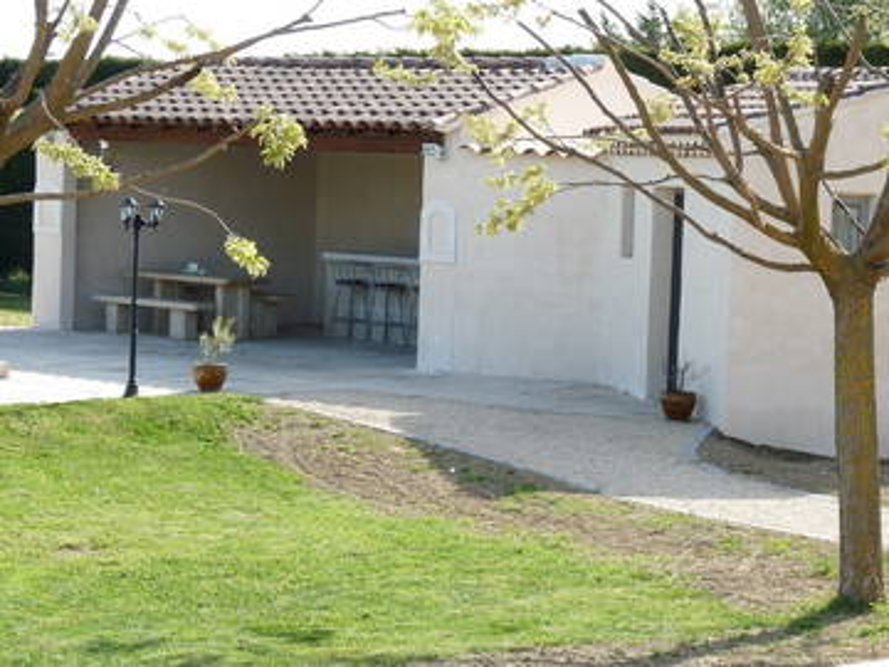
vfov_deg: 13.3
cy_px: 334
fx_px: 2851
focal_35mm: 111
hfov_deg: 17.7
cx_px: 444
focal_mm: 16.7
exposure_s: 1/200
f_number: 4.5
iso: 100
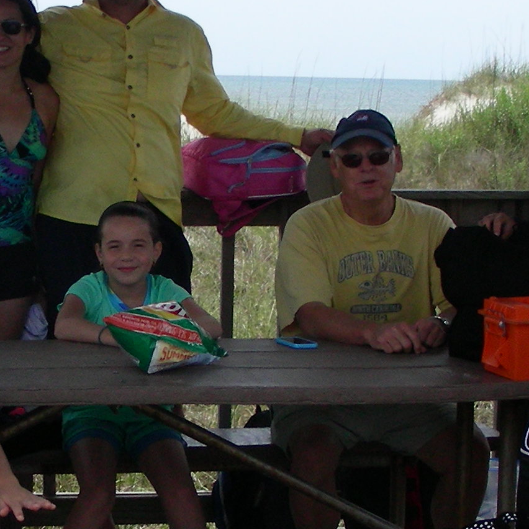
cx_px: 124
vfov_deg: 15.7
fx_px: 1919
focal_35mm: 111
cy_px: 266
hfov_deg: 15.6
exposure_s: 1/758
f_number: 4
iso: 50
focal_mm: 6.3
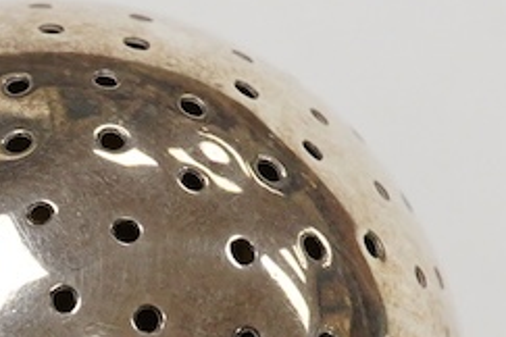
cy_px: 387
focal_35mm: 208
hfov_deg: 9.8
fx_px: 2923
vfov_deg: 6.6
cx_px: -78
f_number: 16
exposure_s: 1/160
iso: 2500
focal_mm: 30
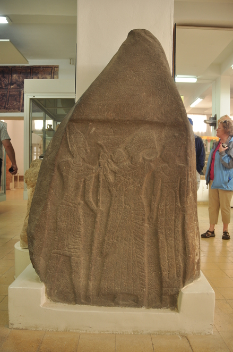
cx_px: 116
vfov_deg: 67.5
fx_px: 263
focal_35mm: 27
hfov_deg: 47.8
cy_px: 176
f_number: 3.5
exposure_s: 1/20
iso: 200
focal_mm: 18
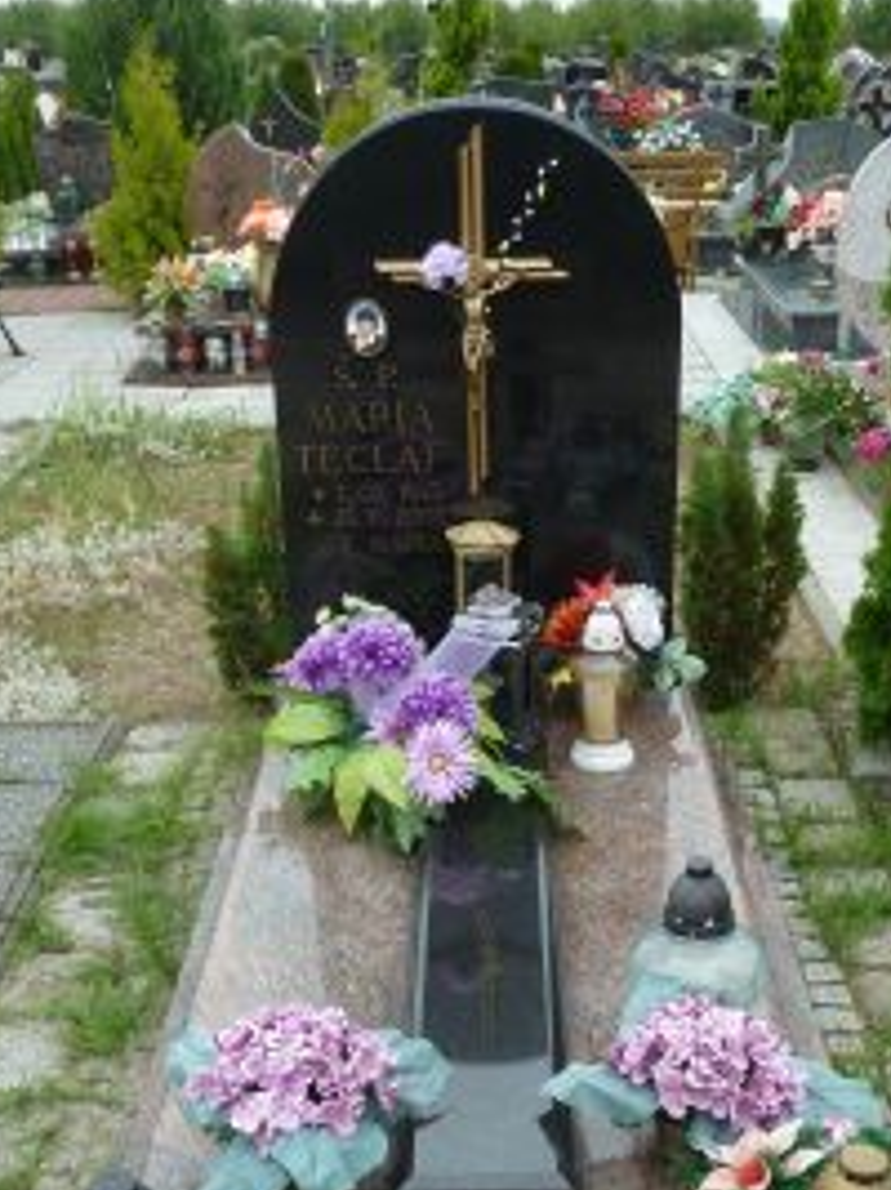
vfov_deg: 41.5
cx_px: 486
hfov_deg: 32.1
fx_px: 1546
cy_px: 802
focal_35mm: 45
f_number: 4
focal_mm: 4.1
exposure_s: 1/160
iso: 80
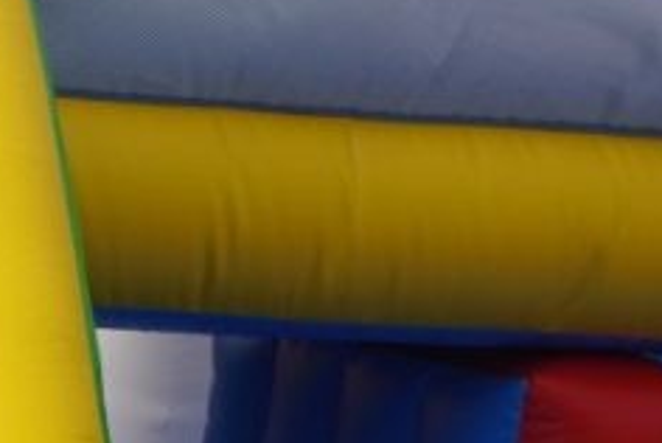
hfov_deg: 16.1
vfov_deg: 12.6
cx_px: -581
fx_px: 1915
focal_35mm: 104
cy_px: 646
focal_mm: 16
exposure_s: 1/400
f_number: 8
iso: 100
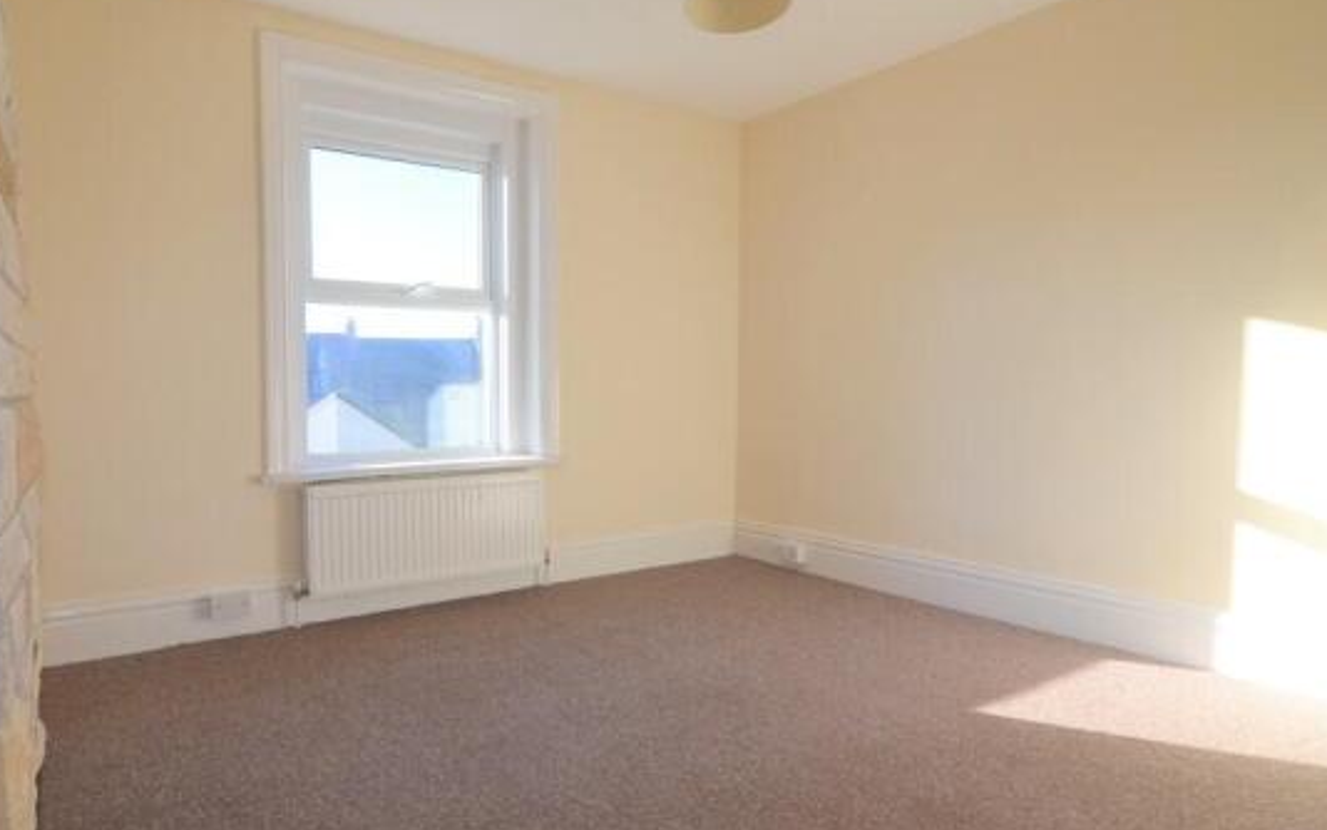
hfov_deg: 82.4
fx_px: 746
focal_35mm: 21
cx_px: 539
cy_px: 422
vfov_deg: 58.2
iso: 200
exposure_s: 1/160
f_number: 6.3
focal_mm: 11
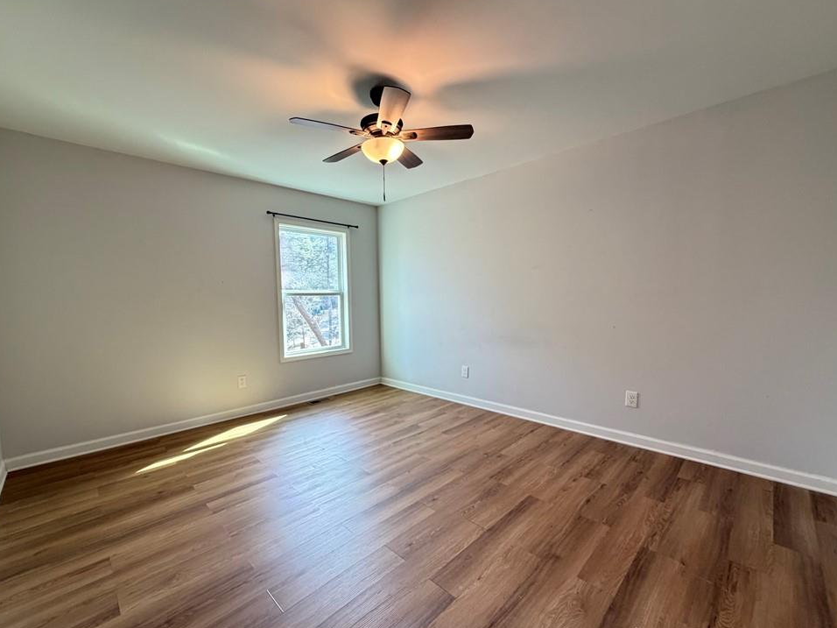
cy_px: 328
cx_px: 412
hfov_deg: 98.2
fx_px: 363
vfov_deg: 81.7
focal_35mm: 15
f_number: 2.2
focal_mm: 2.22
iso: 320
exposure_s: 1/60
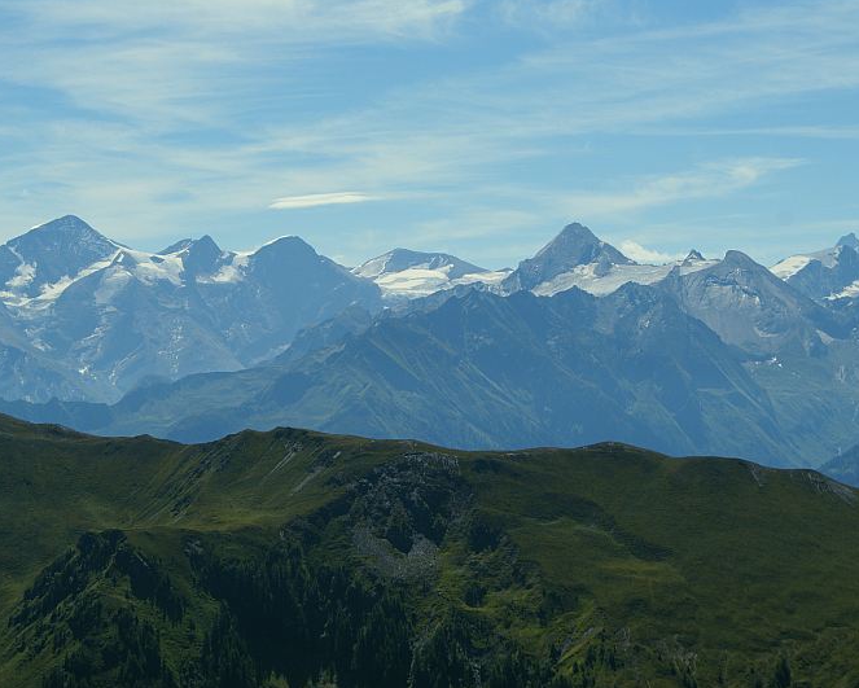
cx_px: 428
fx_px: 3027
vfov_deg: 13.0
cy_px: 343
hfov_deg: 16.2
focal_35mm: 119
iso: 100
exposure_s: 1/400
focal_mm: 70
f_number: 10
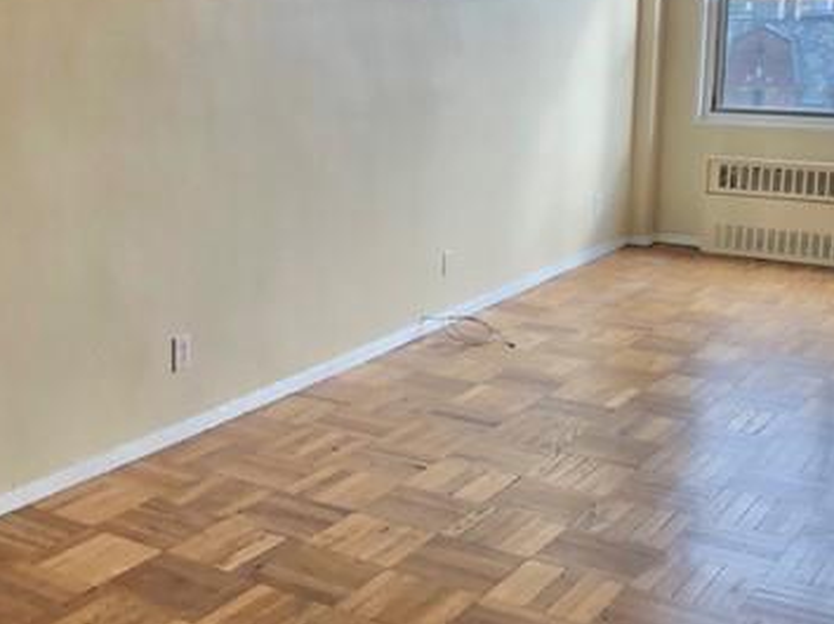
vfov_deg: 18.2
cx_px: 276
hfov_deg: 24.0
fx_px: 1950
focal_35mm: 81
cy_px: 266
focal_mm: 3.99
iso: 50
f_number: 1.8
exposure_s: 1/120
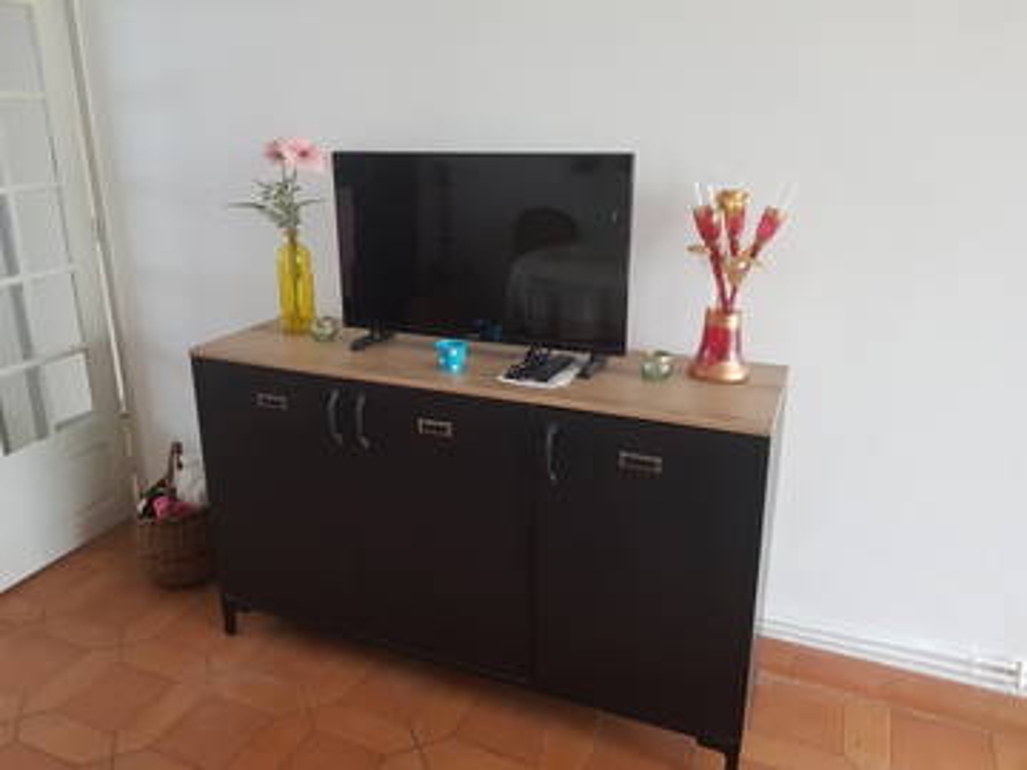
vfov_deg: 53.1
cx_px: 514
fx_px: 771
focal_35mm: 26
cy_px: 385
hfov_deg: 67.3
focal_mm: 4.2
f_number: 1.7
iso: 200
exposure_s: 1/14
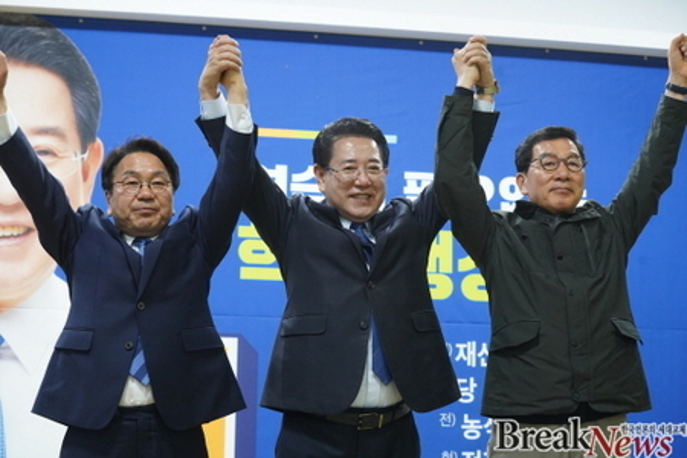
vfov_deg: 19.5
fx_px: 1336
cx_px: 344
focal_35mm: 70
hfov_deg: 28.8
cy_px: 229
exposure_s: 1/60
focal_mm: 70
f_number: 6.3
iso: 3200
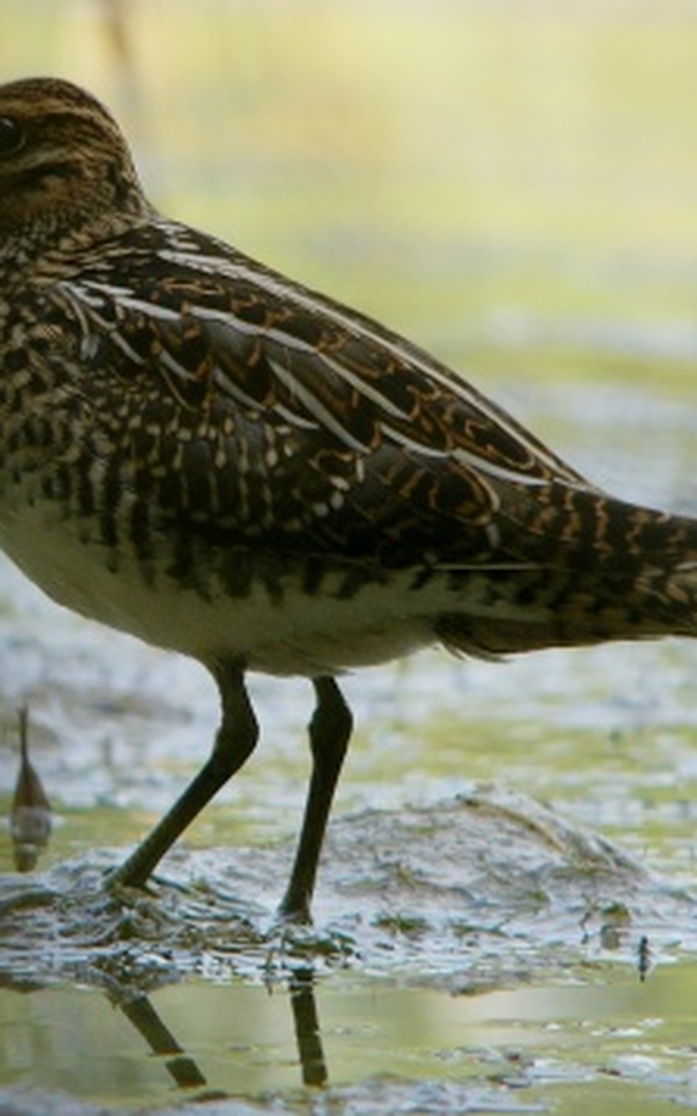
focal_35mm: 255
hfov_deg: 5.1
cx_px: 238
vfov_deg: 8.2
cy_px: 556
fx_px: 7753
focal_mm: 29.8
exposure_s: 1/160
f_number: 2.8
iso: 50
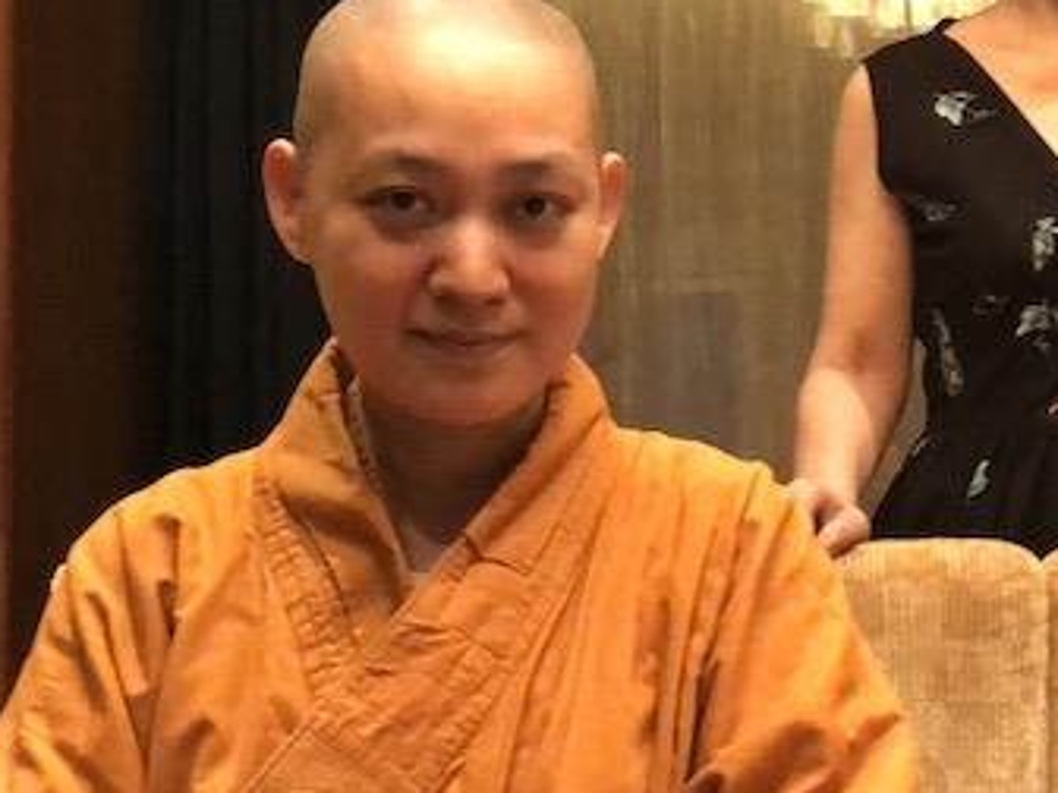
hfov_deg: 21.3
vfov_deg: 16.6
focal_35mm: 89
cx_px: 1038
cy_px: 296
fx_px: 2720
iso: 500
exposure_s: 1/25
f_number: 1.8
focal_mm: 3.99
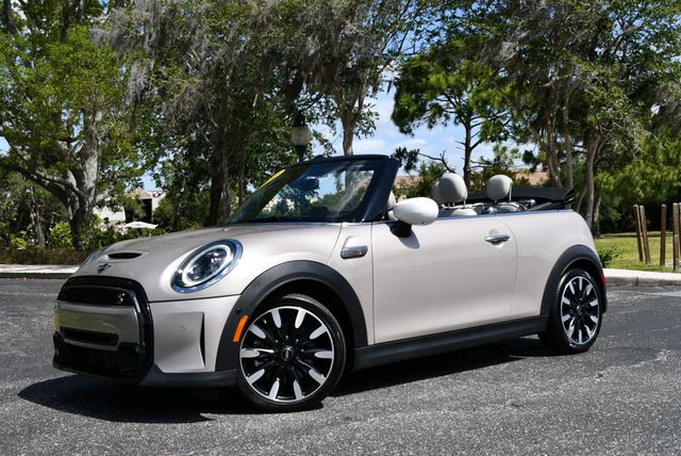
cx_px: 340
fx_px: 833
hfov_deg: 44.5
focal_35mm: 44
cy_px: 228
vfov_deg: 30.6
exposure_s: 1/320
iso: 100
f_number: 9
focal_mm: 22
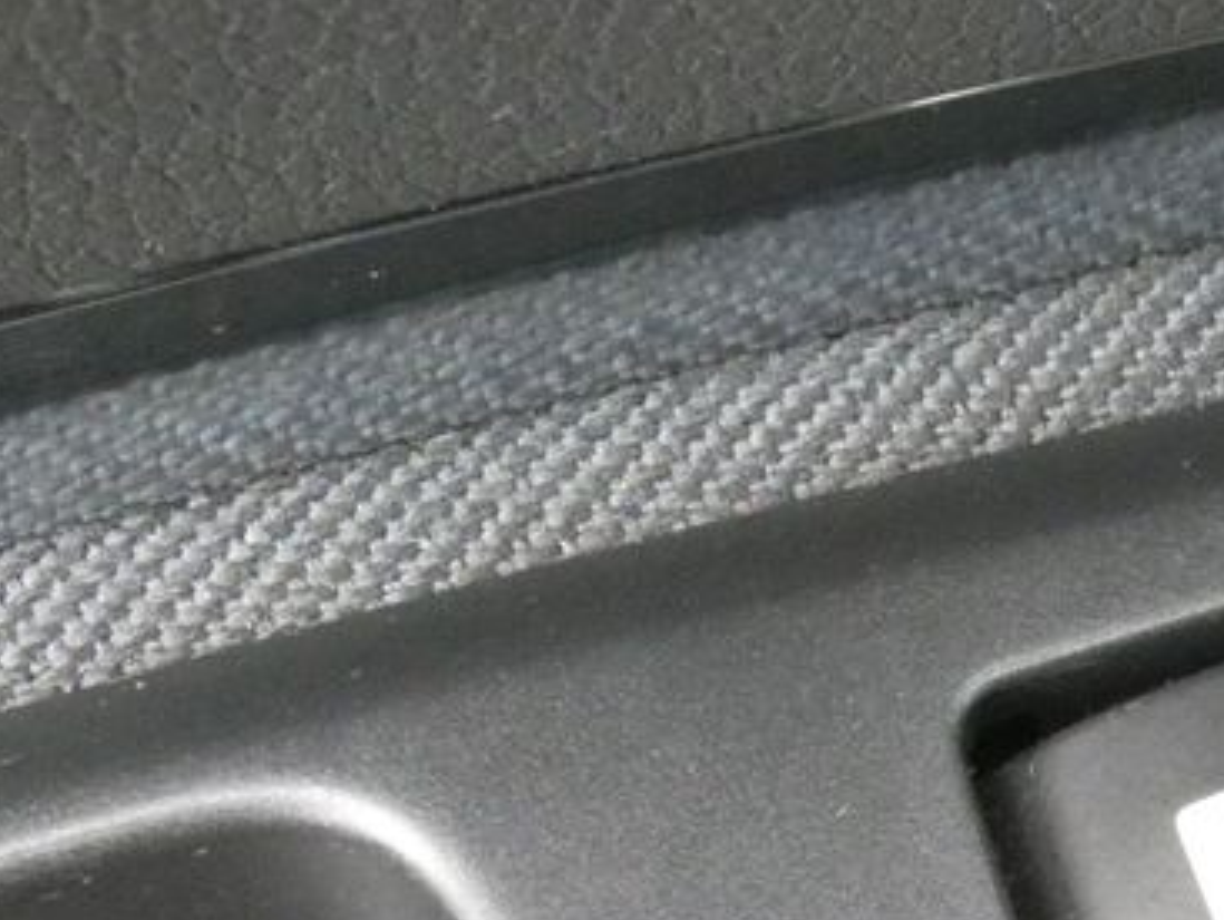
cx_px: 1261
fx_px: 3857
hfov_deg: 17.6
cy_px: 907
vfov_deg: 13.4
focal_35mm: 109
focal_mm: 7.1
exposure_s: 1/40
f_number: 5
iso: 1600
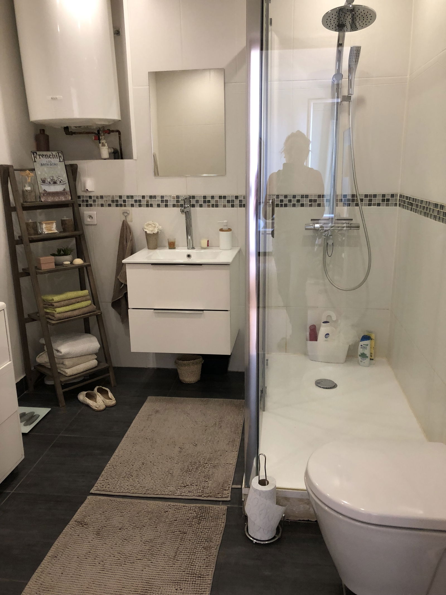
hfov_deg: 49.7
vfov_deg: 63.4
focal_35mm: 28
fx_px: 481
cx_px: 223
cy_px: 298
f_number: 1.8
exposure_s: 1/15
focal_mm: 4
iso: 40
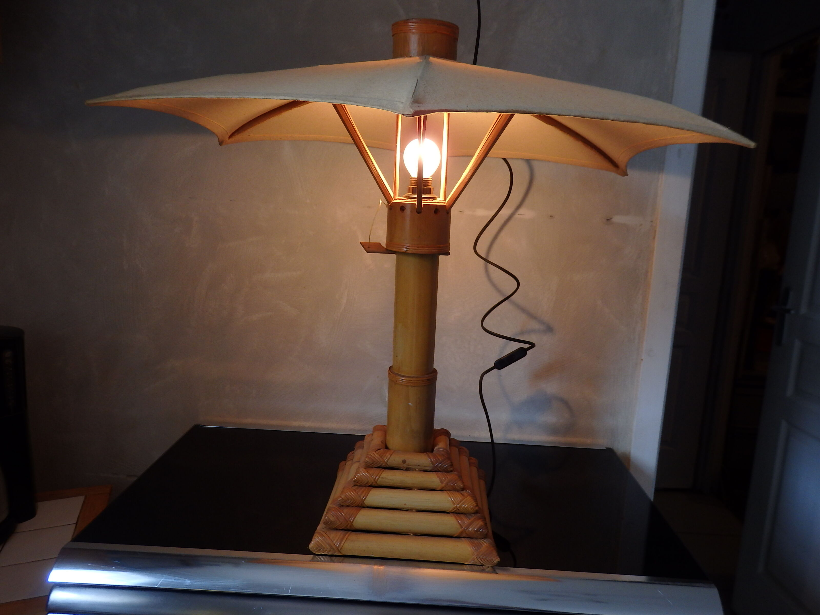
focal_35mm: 25
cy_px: 308
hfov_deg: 69.4
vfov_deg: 54.9
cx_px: 410
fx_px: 592
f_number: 3
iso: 125
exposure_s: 1/40
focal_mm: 4.5
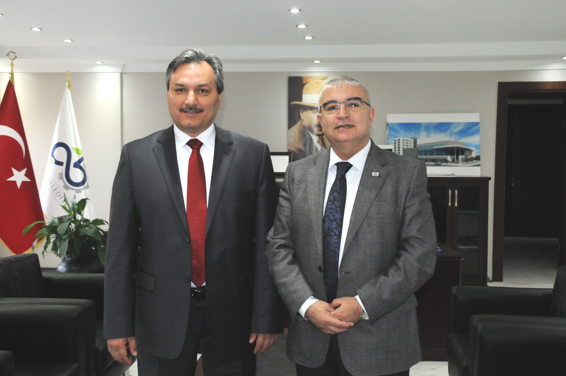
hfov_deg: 48.0
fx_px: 636
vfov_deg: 32.9
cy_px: 188
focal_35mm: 40
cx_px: 283
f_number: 5.6
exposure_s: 1/60
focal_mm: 27
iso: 1600
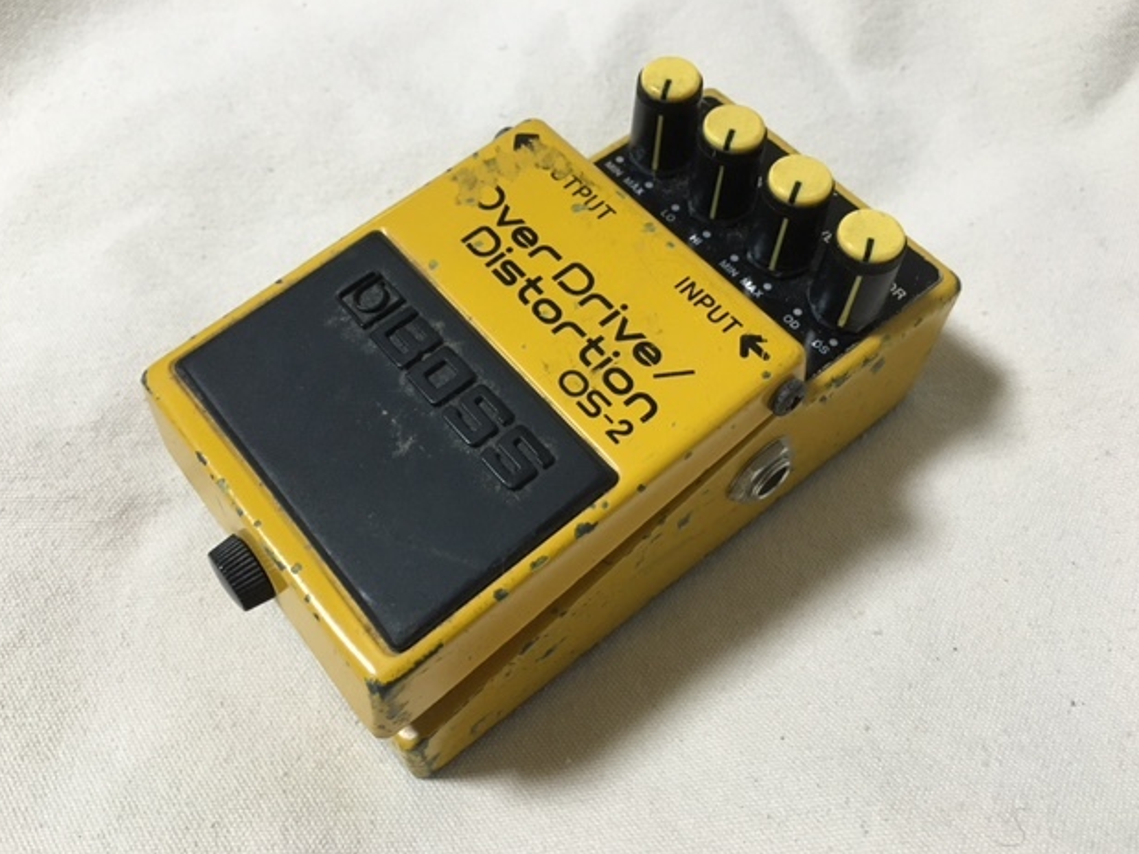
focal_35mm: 30
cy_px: 431
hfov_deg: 60.0
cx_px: 561
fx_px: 987
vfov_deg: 46.8
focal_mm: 4.15
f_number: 2.2
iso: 160
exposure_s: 1/33
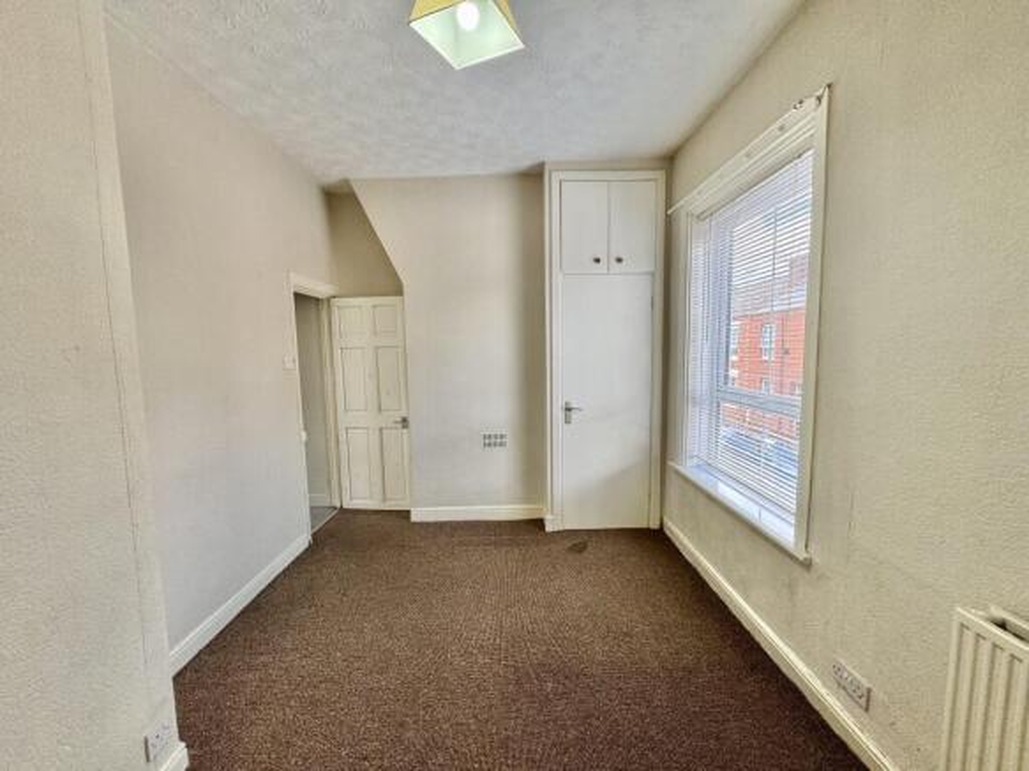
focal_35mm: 14
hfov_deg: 102.1
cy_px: 386
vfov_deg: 85.7
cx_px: 514
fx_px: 416
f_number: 2.2
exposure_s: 1/100
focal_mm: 2.22
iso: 80
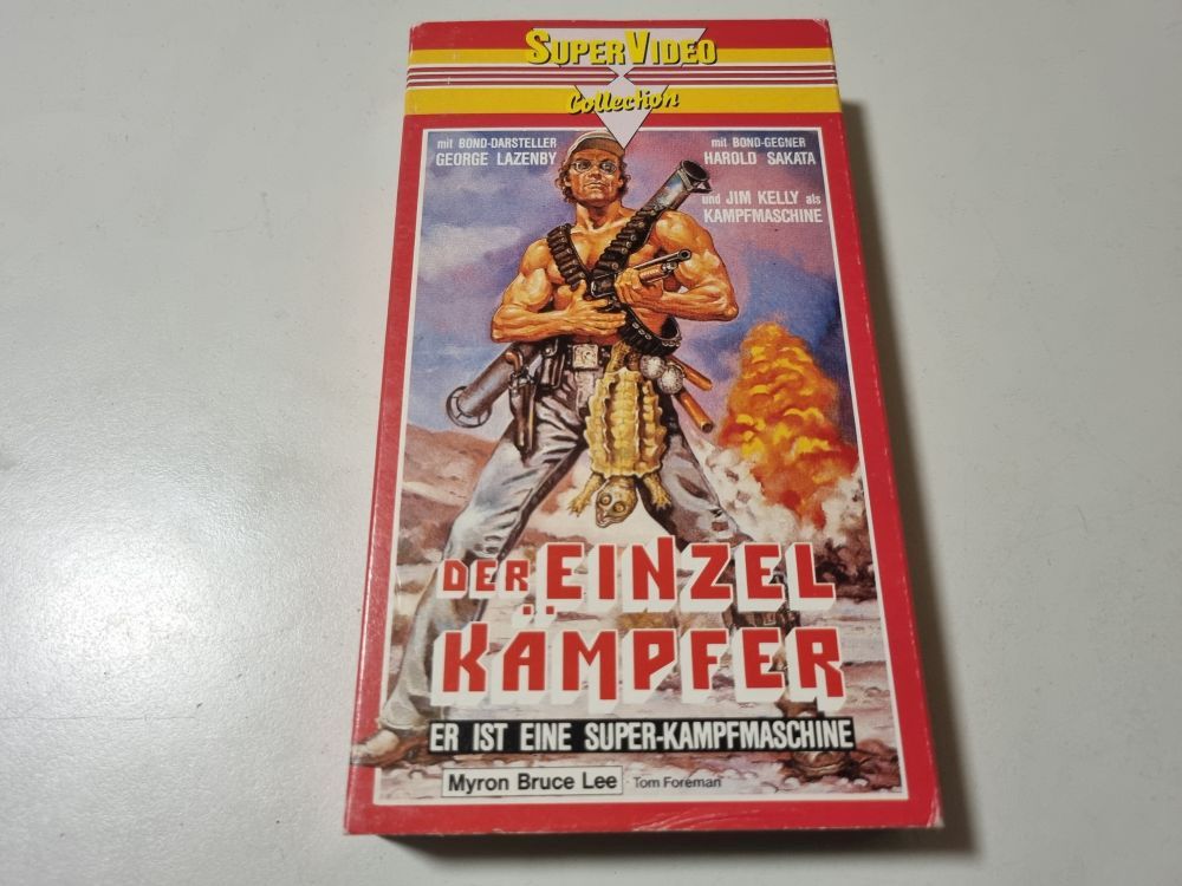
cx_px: 591
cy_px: 443
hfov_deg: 67.3
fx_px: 888
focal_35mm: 26
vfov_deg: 53.1
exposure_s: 1/50
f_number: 1.8
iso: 320
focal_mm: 5.4
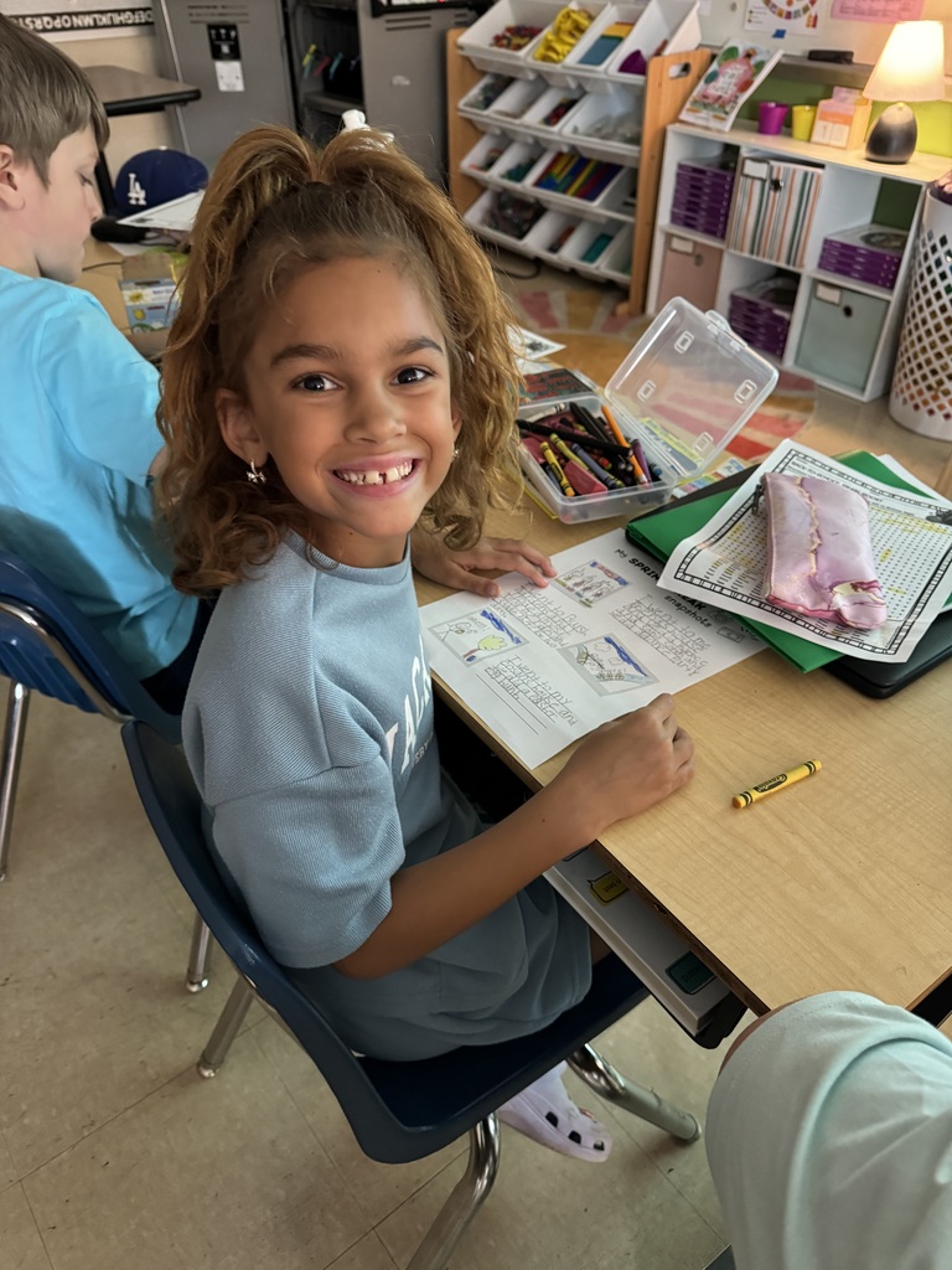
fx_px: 880
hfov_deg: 56.8
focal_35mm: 24
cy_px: 635
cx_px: 476
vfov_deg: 71.6
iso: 800
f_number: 1.78
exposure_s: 1/60
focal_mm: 6.76
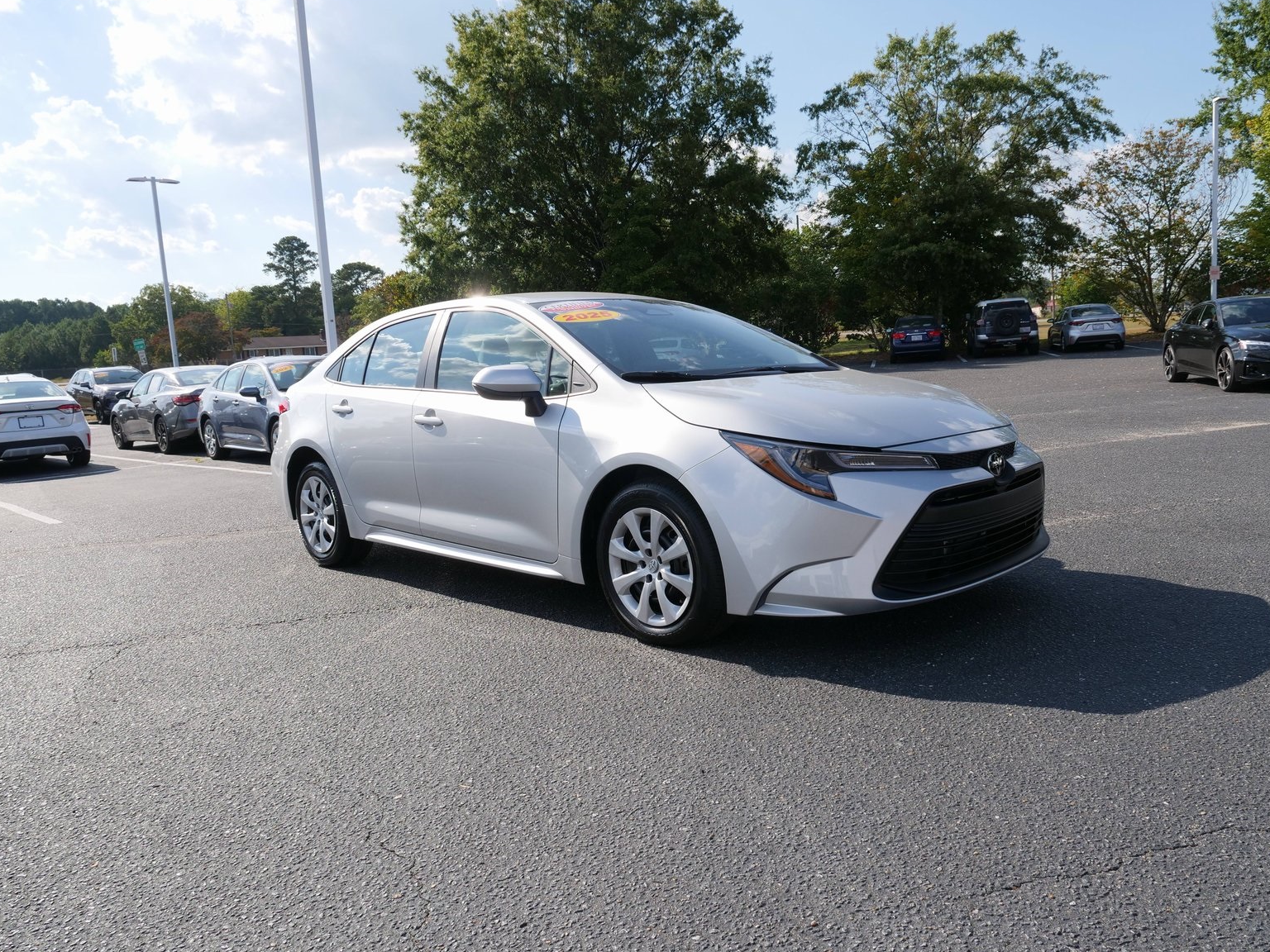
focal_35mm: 25
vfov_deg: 54.9
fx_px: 917
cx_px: 656
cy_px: 470
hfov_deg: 69.4
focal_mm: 12
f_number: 5.6
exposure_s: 1/640
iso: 200
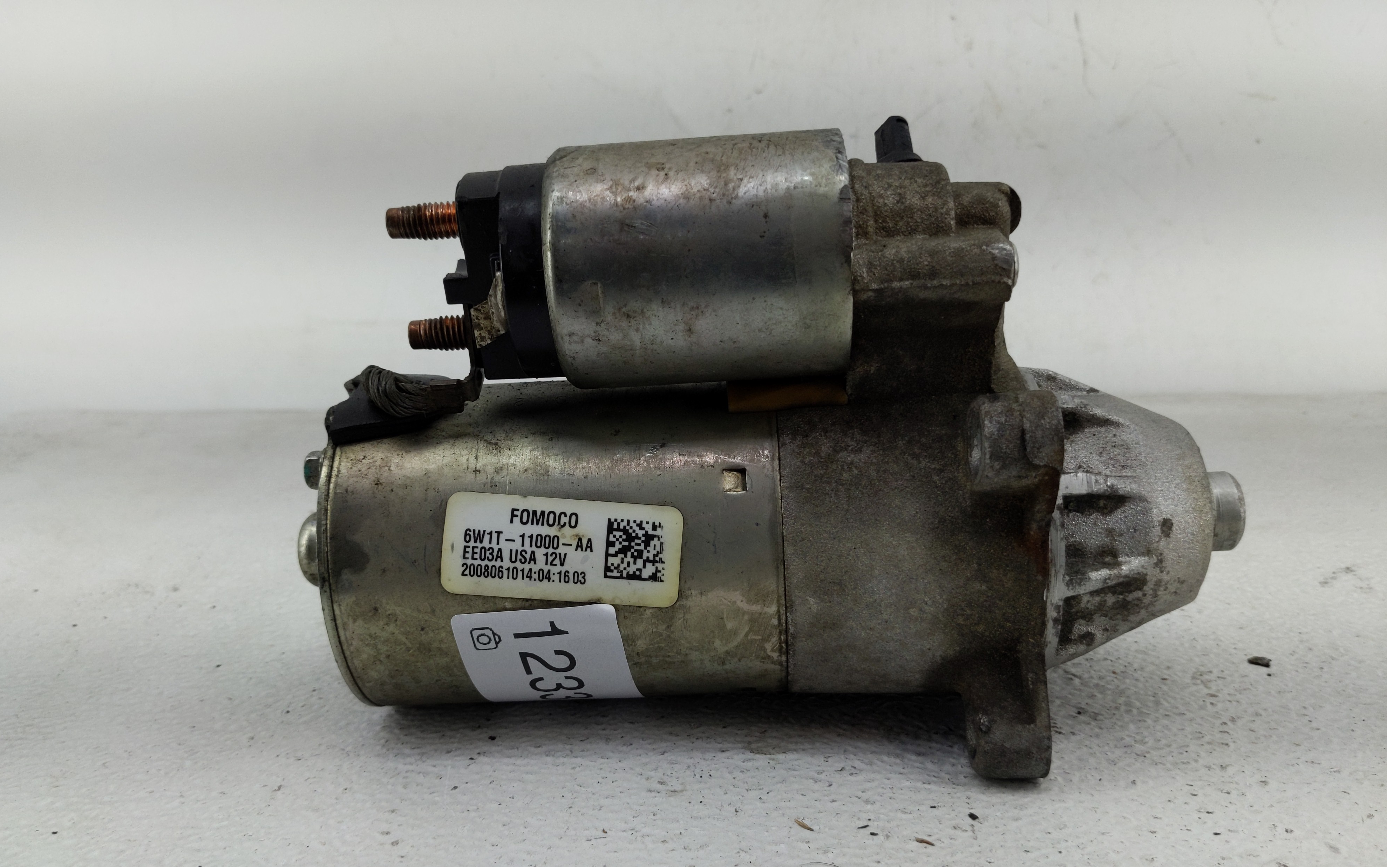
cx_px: 681
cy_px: 497
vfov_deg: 45.9
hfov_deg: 68.4
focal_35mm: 27
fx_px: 1021
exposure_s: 1/174
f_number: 1.73
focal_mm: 4.38
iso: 55
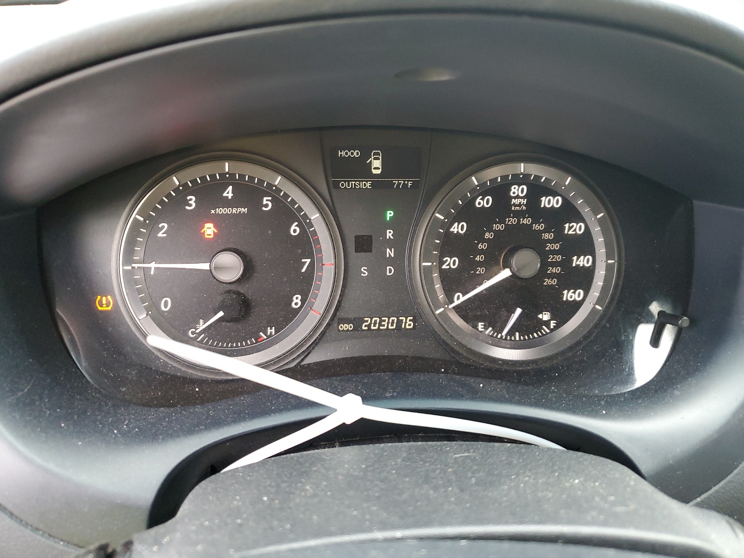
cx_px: 372
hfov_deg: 67.3
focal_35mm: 26
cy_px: 279
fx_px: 559
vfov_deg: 53.1
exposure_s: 1/60.2
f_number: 1.5
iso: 223
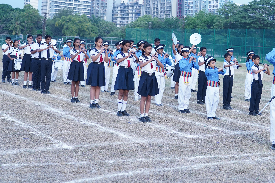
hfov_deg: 33.3
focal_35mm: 59
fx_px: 451
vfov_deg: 22.7
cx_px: 205
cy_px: 37
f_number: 4
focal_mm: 36
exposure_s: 1/500
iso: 320
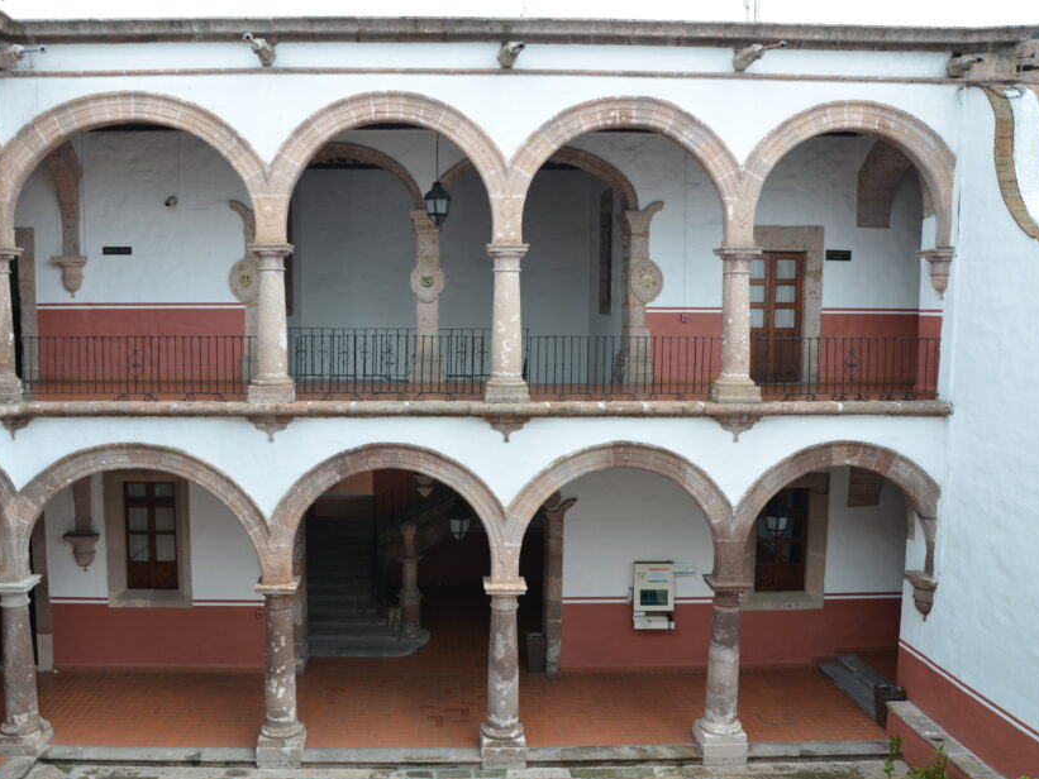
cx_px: 454
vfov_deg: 46.8
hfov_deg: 59.8
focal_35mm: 30
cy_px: 397
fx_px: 901
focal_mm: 18
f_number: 7.1
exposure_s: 1/200
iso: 200
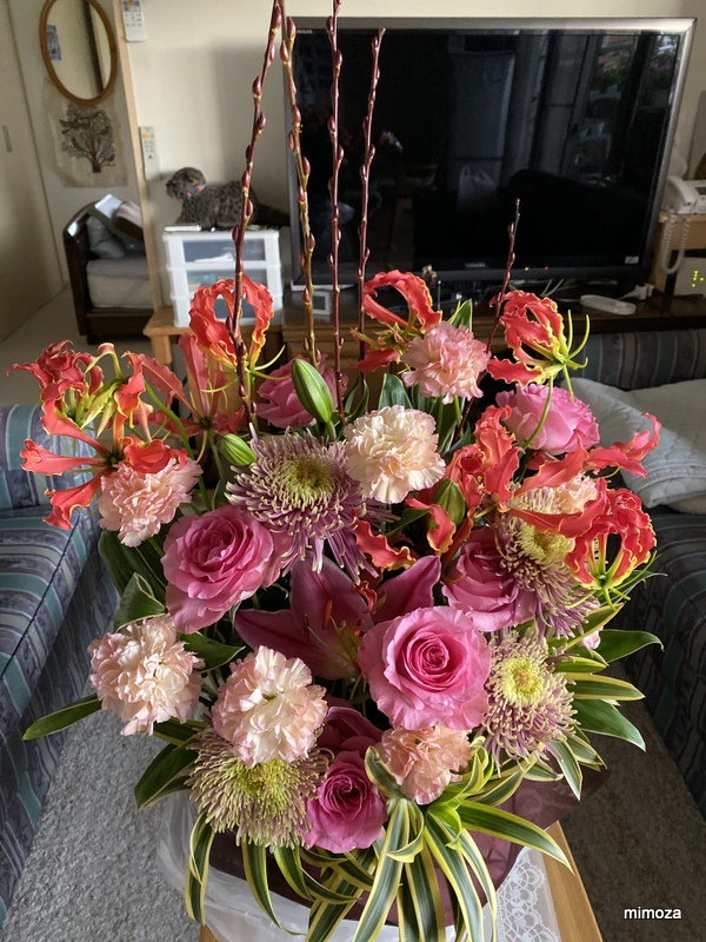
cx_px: 353
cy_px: 471
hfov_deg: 53.1
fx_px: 707
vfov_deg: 67.3
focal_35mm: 26
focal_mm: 4.25
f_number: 1.8
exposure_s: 1/40
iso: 500
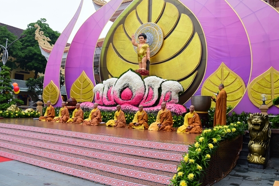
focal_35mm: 32
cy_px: 78
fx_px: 248
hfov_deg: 58.7
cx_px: 140
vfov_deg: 41.0
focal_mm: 24
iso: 200
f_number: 4
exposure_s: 1/160
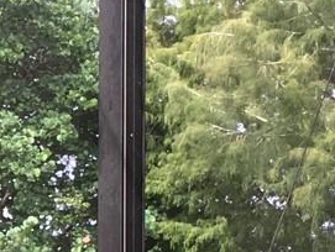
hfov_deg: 11.3
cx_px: -100
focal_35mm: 171
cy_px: 313
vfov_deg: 8.6
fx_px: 1657
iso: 25
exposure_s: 1/122
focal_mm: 4.15
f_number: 2.2
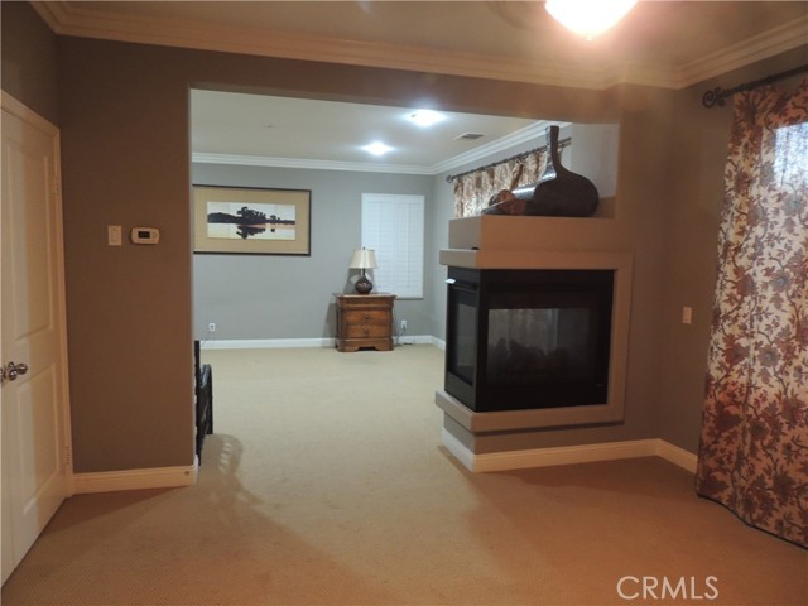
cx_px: 404
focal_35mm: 24
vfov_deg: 56.8
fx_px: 560
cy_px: 303
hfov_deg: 71.6
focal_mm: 4.3
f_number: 3
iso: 400
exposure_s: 1/10
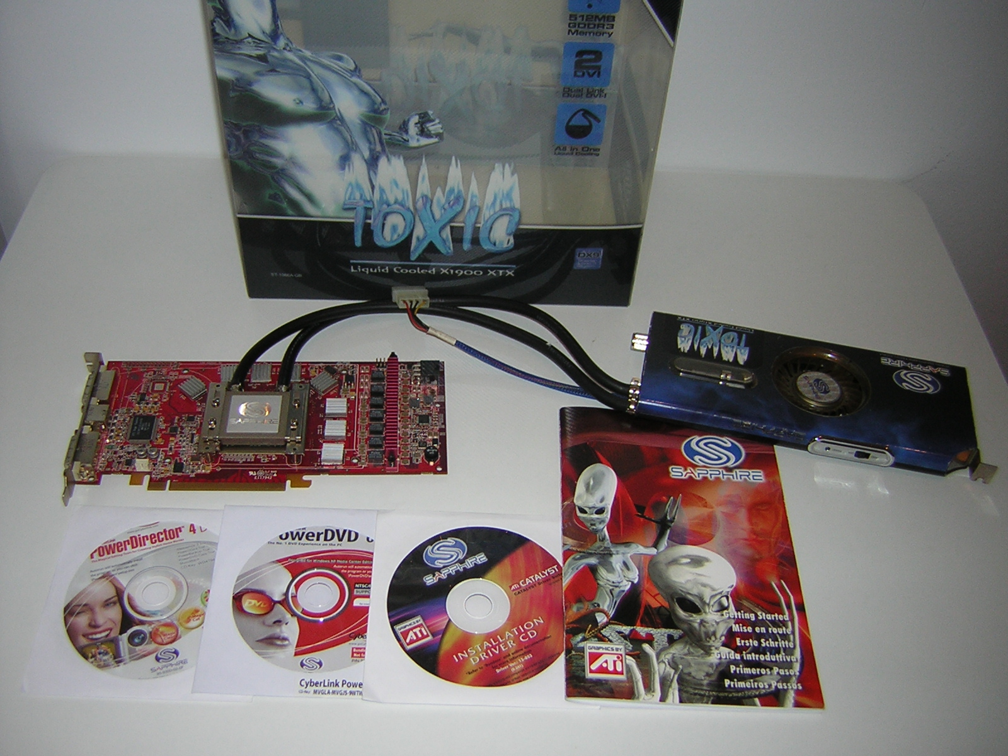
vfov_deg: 39.7
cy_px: 378
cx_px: 504
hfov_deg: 51.4
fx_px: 1048
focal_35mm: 36
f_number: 2.6
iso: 50
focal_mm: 4.7
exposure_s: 1/60.1
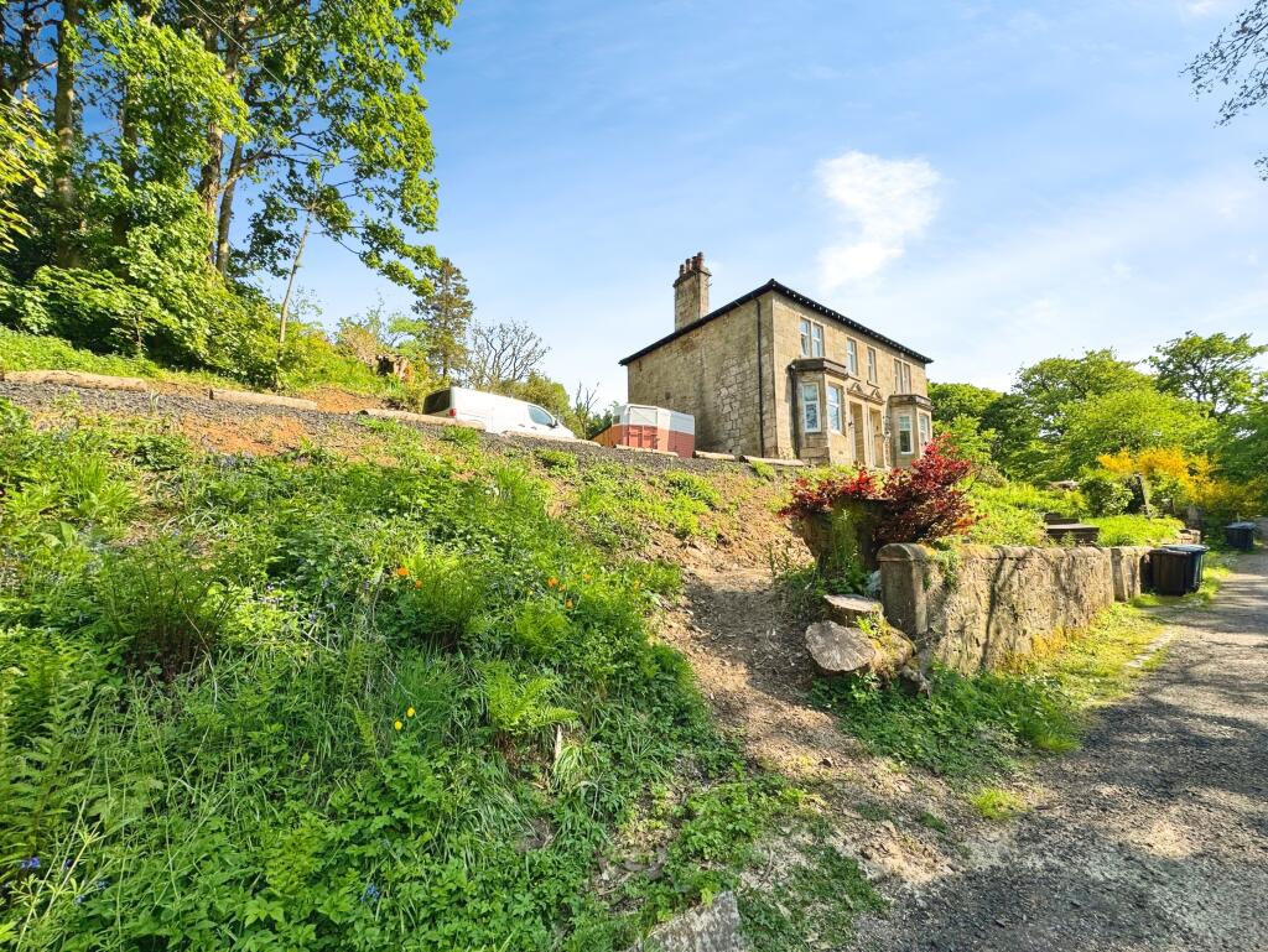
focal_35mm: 14
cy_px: 476
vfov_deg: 85.7
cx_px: 634
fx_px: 513
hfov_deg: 102.0
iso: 50
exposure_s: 1/804
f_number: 2.2
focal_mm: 2.22
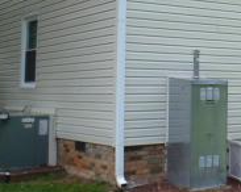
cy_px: 16
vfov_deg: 18.4
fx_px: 584
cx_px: 284
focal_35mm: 82
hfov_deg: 21.7
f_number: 4
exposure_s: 1/160
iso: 100
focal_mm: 4.3
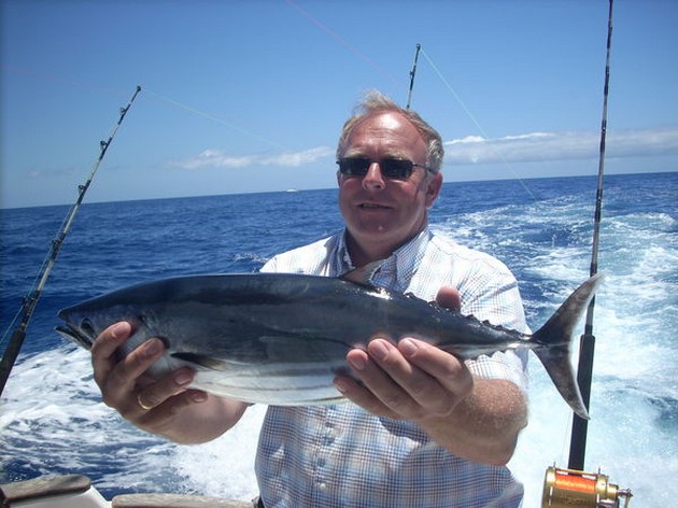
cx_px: 339
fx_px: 724
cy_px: 254
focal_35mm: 37
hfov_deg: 50.2
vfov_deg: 38.6
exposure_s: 1/338
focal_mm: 6.2
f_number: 5.6
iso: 64
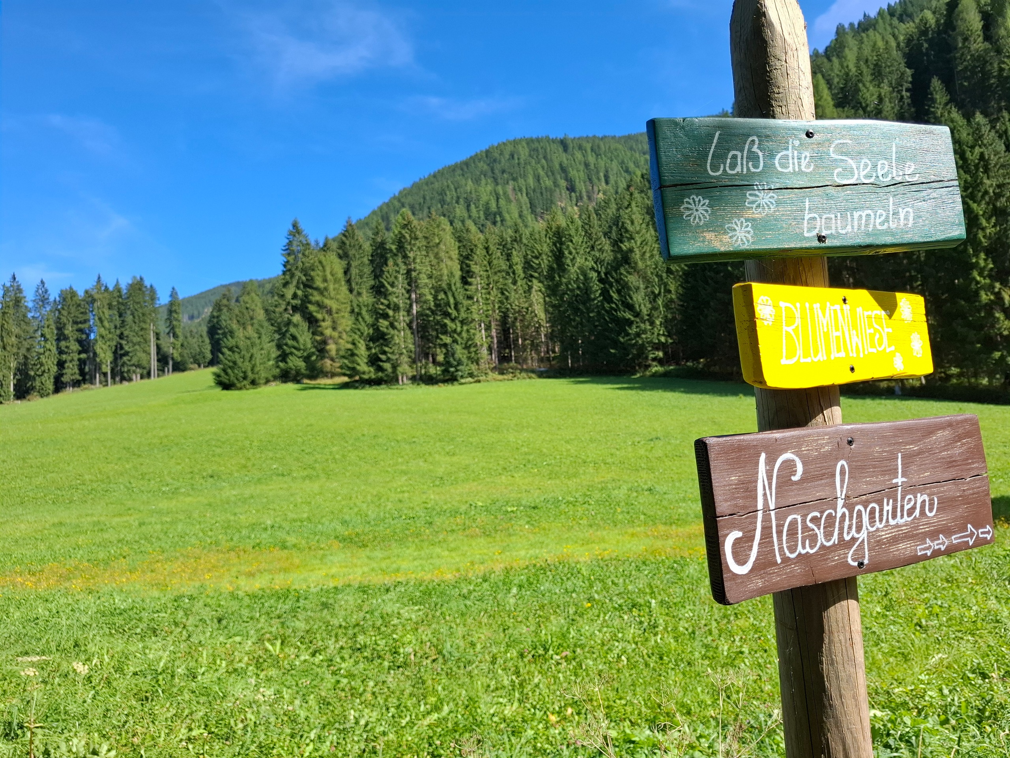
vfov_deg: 58.9
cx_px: 505
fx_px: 671
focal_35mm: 23
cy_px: 379
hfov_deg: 73.9
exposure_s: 1/816
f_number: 1.8
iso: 50
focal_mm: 5.54
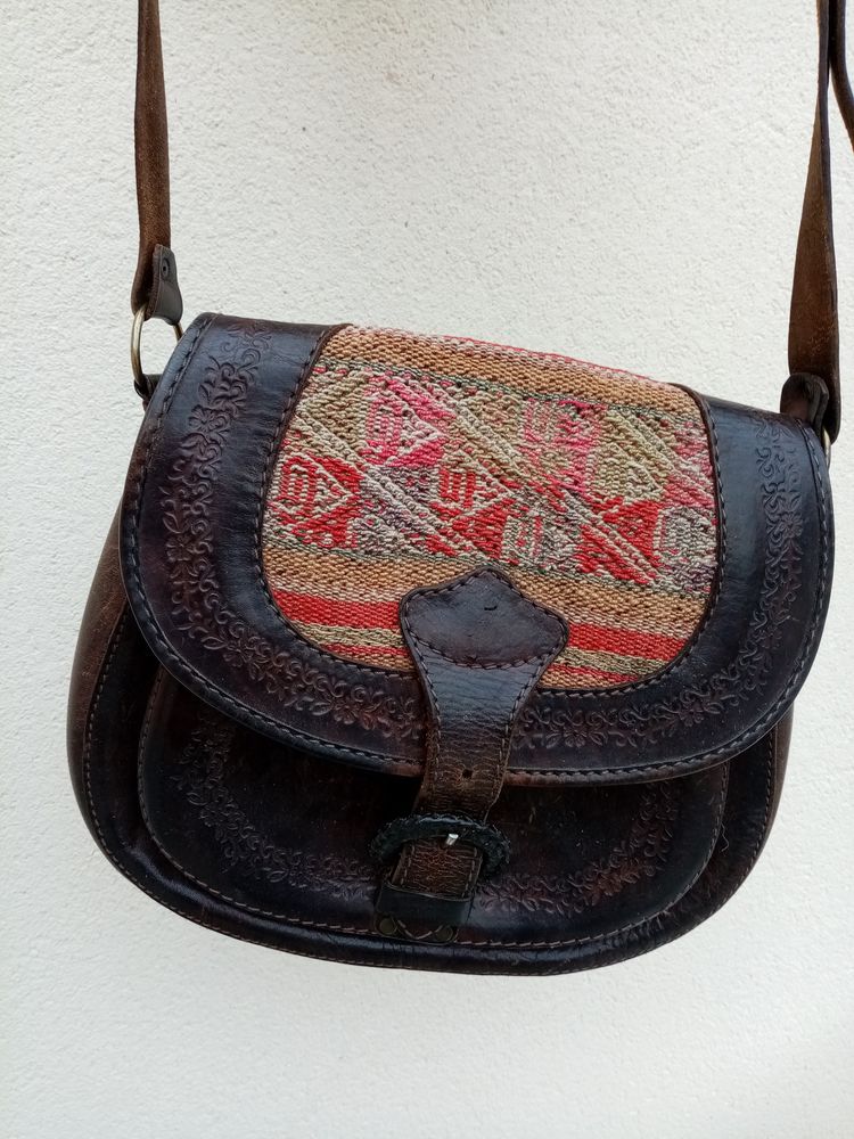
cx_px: 427
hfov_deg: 53.1
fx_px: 855
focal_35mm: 26
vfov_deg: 67.3
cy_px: 570
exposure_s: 1/100
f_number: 1.8
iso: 122
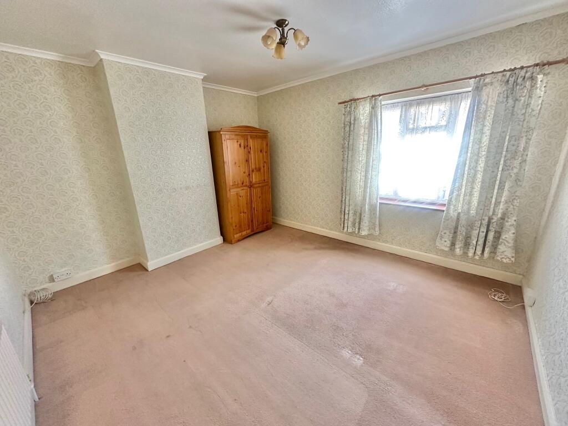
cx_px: 284
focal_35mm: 14
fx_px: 230
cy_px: 213
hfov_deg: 102.1
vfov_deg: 85.7
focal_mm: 2.22
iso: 320
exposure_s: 1/60
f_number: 2.2
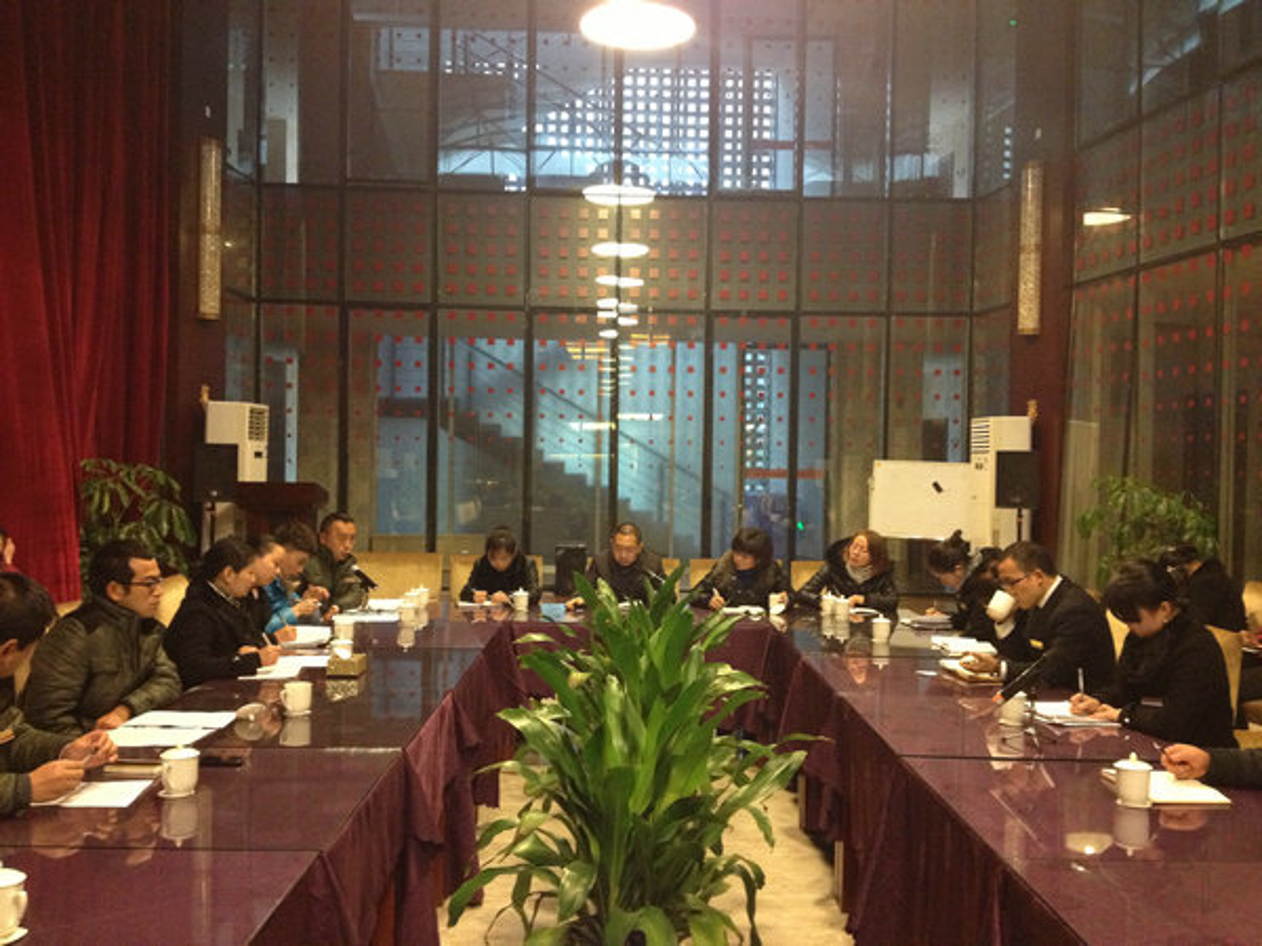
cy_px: 473
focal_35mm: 35
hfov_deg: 52.6
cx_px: 631
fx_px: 1276
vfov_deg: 40.7
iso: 400
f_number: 2.4
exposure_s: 1/17
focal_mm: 4.28
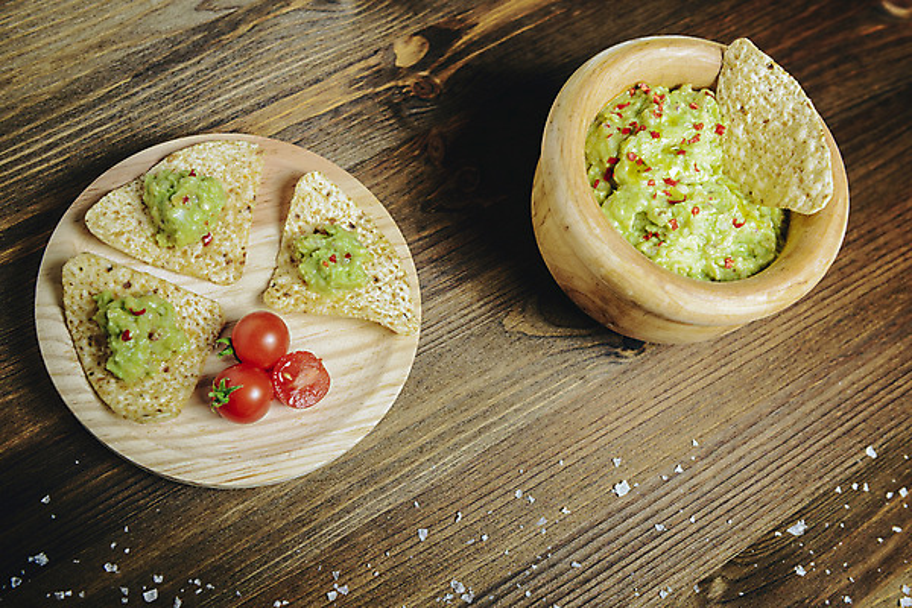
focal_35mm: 48
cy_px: 304
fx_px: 1216
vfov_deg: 28.1
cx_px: 456
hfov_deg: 41.1
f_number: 6.3
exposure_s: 1/125
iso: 100
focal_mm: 48
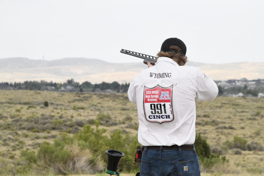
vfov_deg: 4.6
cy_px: 88
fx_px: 2200
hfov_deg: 6.9
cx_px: 132
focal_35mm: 300
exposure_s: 1/4000
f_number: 29
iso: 20000
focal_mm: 300
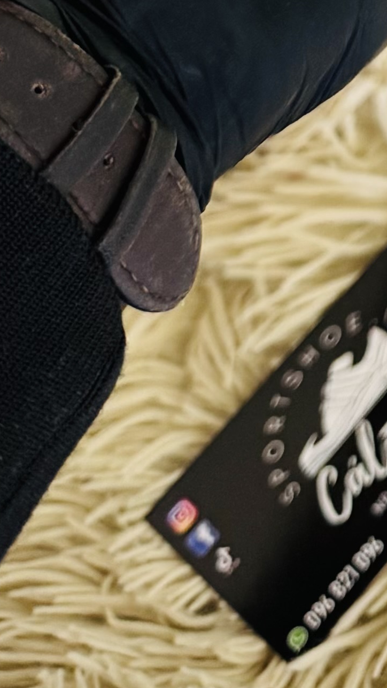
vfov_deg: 15.6
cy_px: -581
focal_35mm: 116
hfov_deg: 9.3
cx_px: 924
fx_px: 2117
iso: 160
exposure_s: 1/121
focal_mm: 6.76
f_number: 1.78
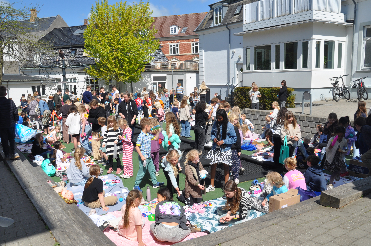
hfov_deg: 59.6
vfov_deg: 41.6
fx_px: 324
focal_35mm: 32
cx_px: 186
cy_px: 123
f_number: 14
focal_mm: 21
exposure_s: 1/200
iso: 200
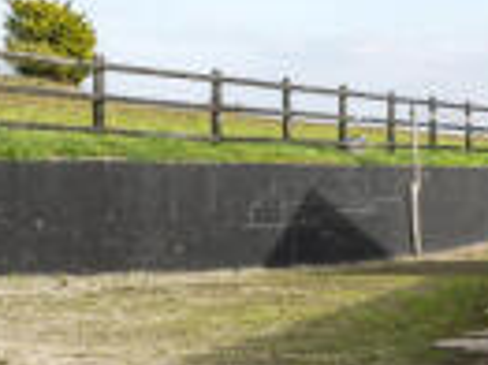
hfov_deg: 19.9
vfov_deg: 17.5
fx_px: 1183
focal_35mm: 84
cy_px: 166
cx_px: 745
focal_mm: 16
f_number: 8
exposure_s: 1/160
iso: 400
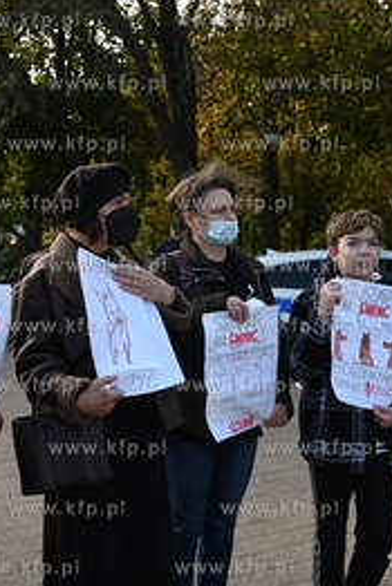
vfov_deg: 34.5
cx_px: 186
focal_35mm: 58
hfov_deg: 23.4
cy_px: 295
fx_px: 946
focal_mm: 38
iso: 400
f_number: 4.5
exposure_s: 1/640
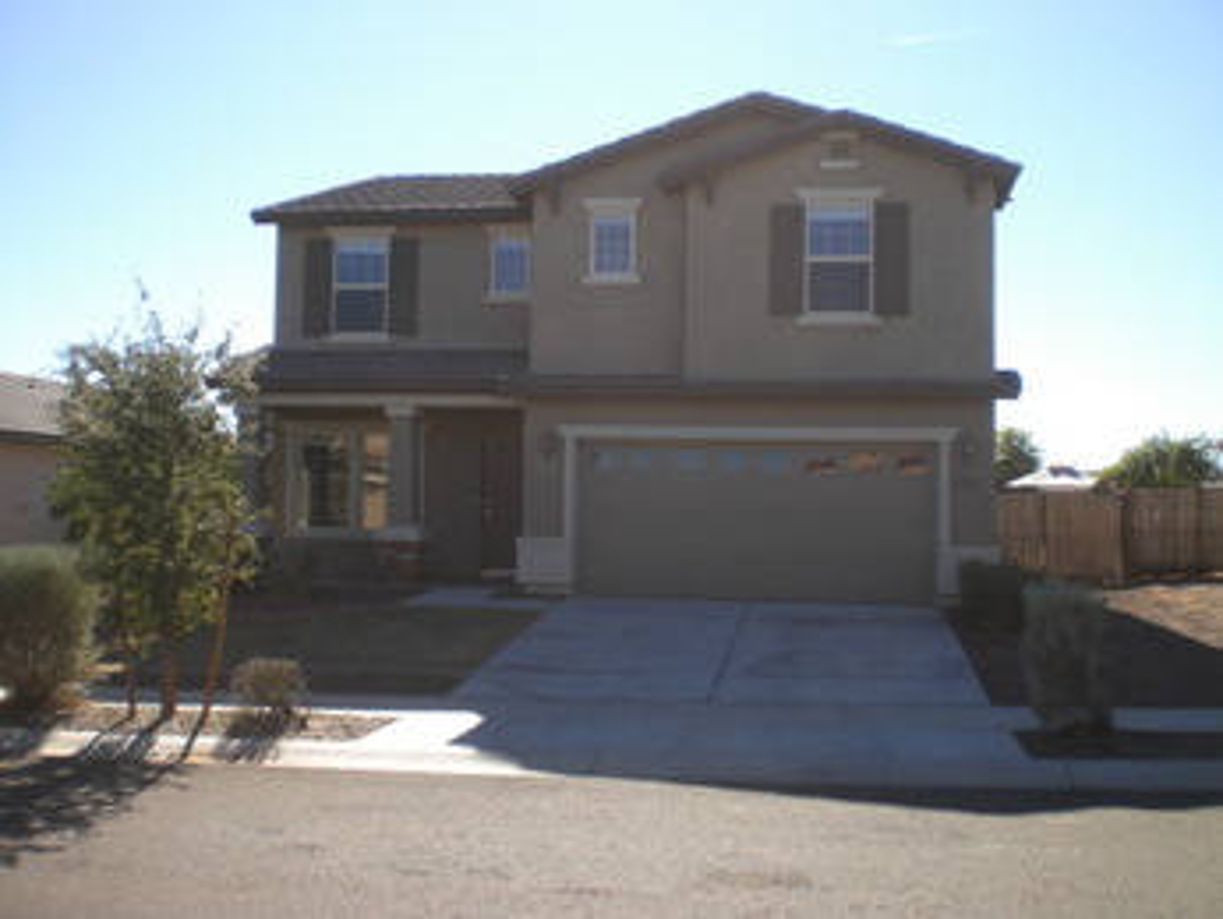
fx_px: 1343
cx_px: 612
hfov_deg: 48.9
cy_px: 460
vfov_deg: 37.8
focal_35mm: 38
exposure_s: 1/500
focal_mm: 6.3
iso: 50
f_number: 3.1
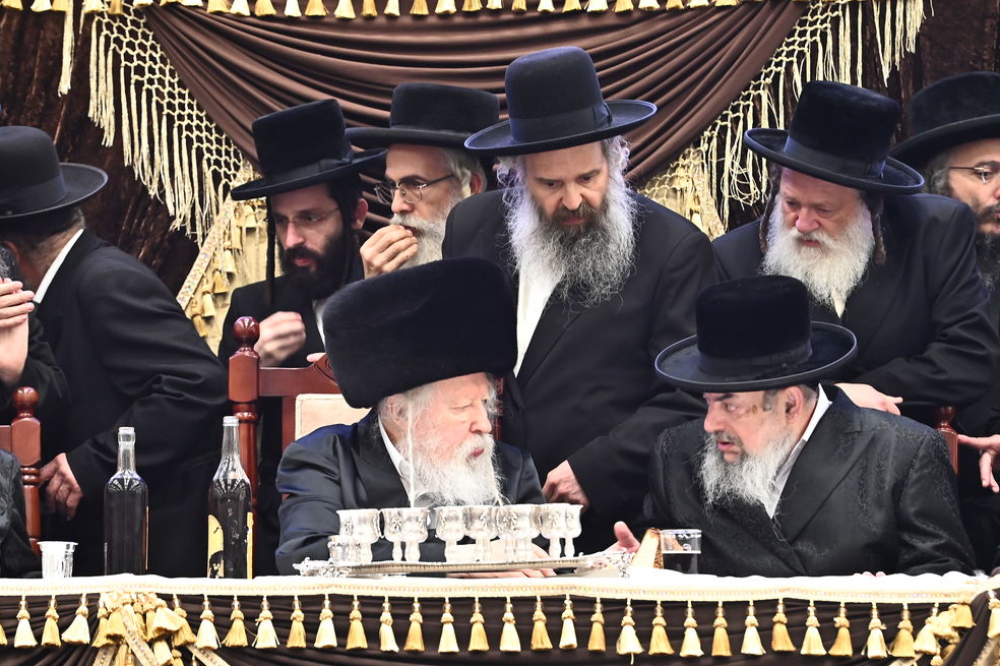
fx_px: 6913
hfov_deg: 8.3
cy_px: 415
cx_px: 369
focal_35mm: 249
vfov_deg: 5.5
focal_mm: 175
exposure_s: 1/125
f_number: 6.3
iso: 2000
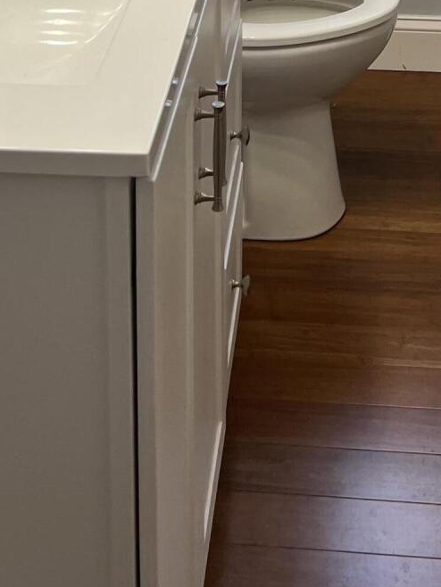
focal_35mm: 79
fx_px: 1341
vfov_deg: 21.2
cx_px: 268
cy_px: -269
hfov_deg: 18.7
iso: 50
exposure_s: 1/120
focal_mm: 5.7
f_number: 1.5
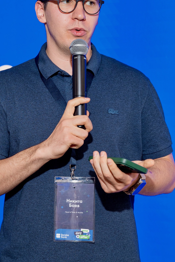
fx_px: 596
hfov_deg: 16.7
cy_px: 106
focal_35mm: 82
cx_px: 70
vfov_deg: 24.8
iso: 800
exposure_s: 1/125
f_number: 4
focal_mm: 55.5
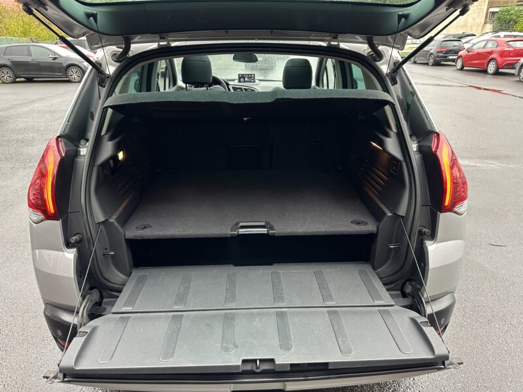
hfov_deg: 71.6
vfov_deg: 56.8
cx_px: 262
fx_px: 363
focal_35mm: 24
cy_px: 196
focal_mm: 6.86
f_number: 1.78
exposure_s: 1/75
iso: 200
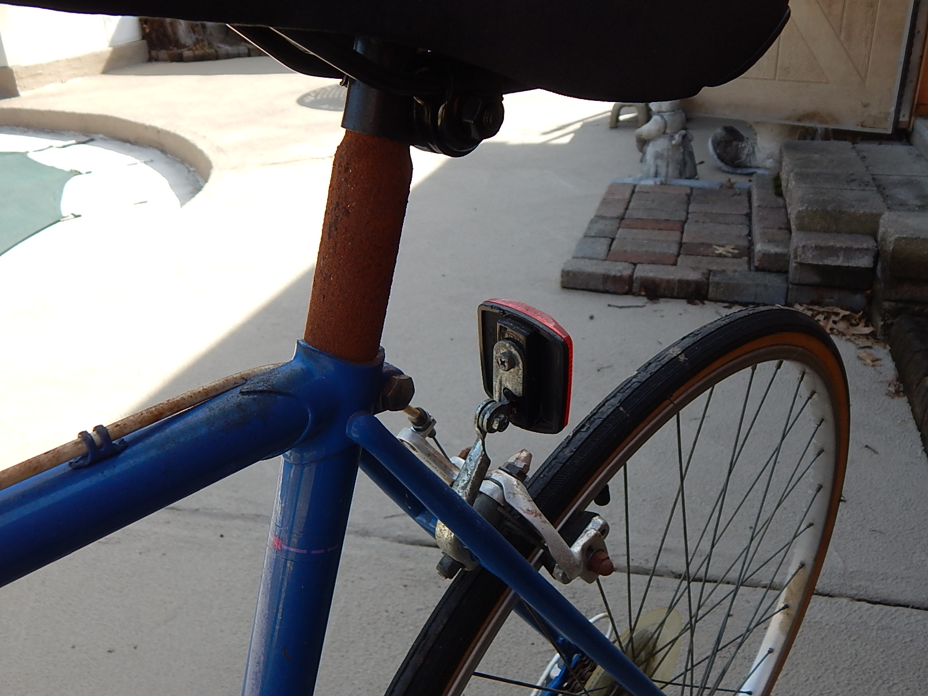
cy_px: 348
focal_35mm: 31
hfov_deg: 58.4
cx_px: 464
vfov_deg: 45.4
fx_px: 831
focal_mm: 5.6
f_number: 3.2
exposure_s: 1/320
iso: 125
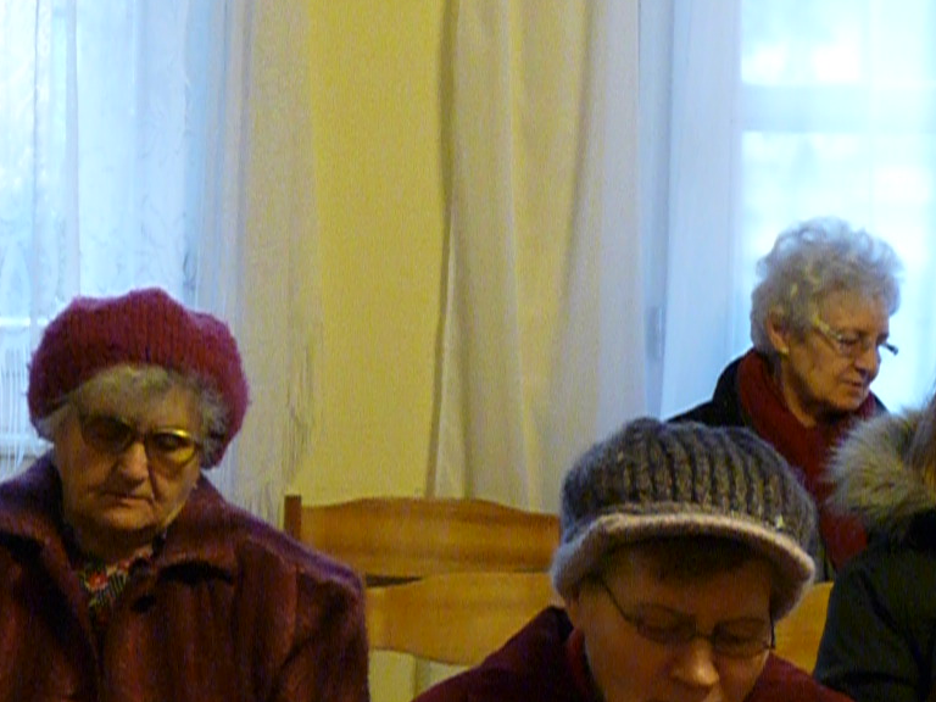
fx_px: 3461
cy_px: 324
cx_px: 323
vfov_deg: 11.6
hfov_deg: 15.4
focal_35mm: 128
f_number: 3.2
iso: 800
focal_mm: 8.5
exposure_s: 1/40
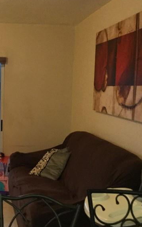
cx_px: 12
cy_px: 116
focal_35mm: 59
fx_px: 366
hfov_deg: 21.5
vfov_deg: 34.6
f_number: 2.4
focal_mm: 3.3
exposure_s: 1/20
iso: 200
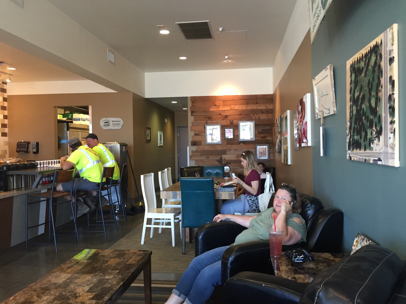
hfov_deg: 61.7
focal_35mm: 29
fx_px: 340
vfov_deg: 48.2
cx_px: 203
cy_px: 152
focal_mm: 4.15
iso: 100
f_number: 2.2
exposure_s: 1/30
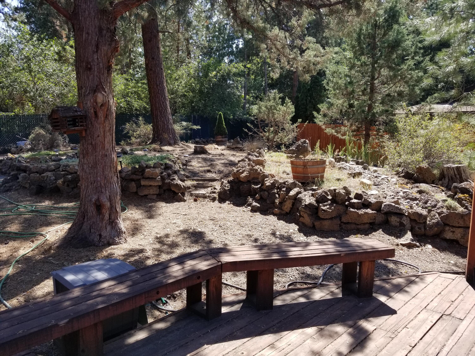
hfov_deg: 67.3
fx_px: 357
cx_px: 238
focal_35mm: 26
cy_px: 178
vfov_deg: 53.1
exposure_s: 1/672
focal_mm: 4.3
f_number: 1.7
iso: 50
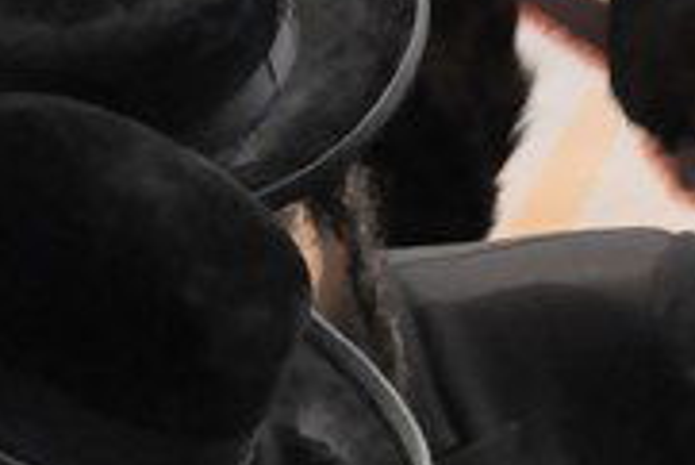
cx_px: 248
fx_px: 24783
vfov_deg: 1.1
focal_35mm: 1283
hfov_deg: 1.6
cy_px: 880
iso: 2500
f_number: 5.6
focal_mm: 155
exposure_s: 1/50
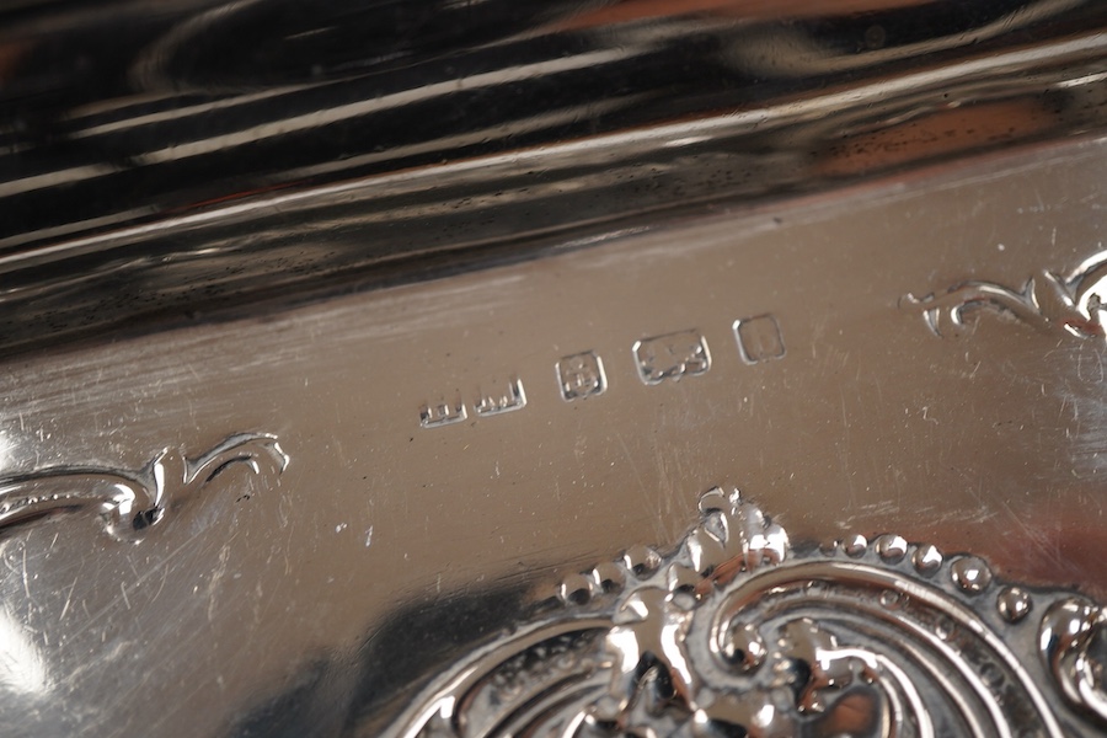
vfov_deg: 29.9
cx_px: 554
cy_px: 369
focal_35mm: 45
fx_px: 1384
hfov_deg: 43.6
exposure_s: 1/125
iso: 500
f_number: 5
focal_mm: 30
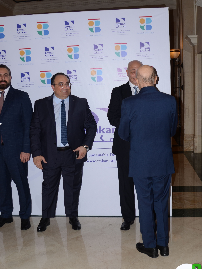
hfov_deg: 36.0
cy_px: 136
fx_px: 311
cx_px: 102
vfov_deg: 46.8
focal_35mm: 40
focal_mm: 24
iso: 250
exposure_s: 1/250
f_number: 4.5
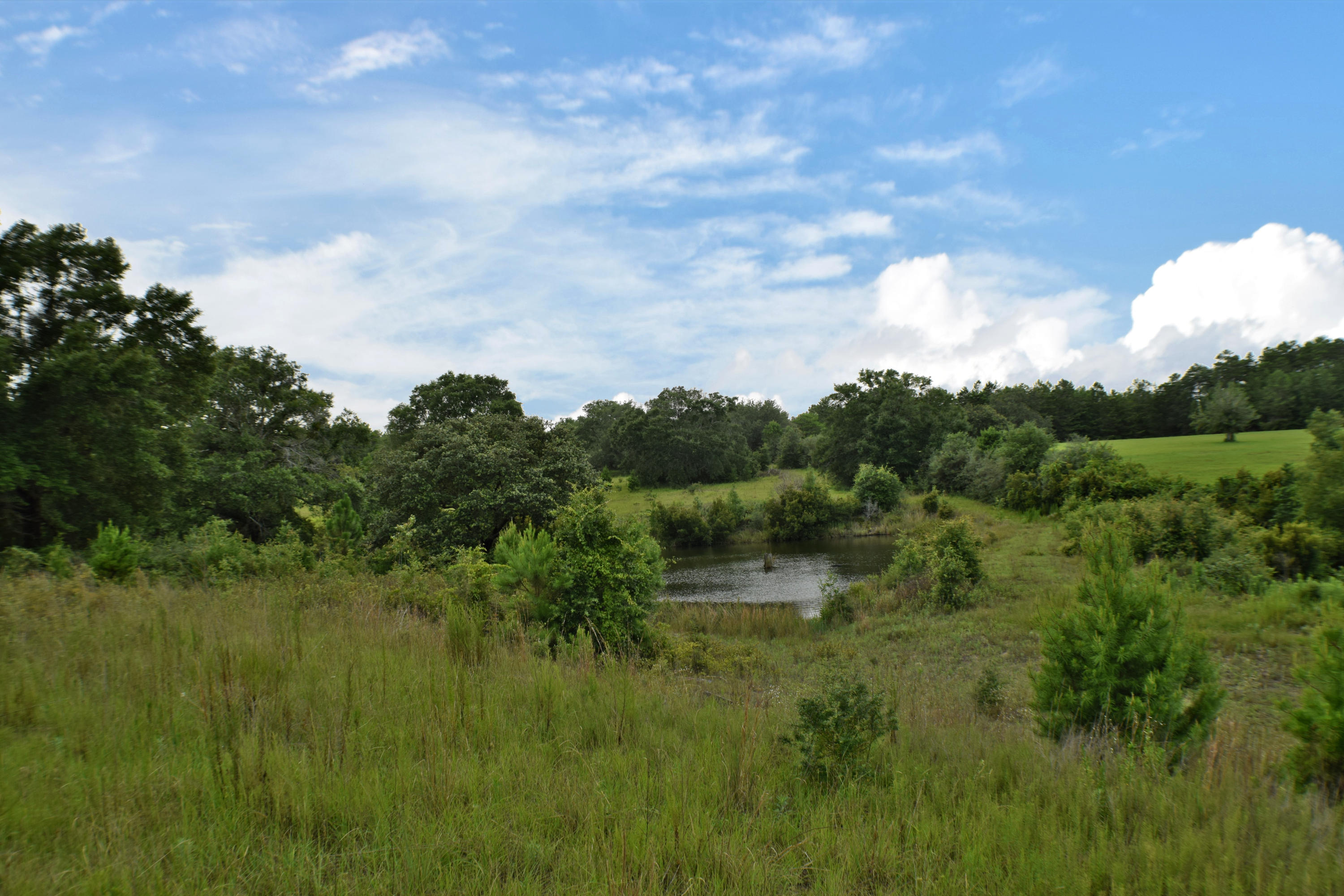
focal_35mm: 36
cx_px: 672
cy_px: 448
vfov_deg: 36.9
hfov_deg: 53.1
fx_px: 1344
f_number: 6.3
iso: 100
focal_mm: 24
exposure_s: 1/125
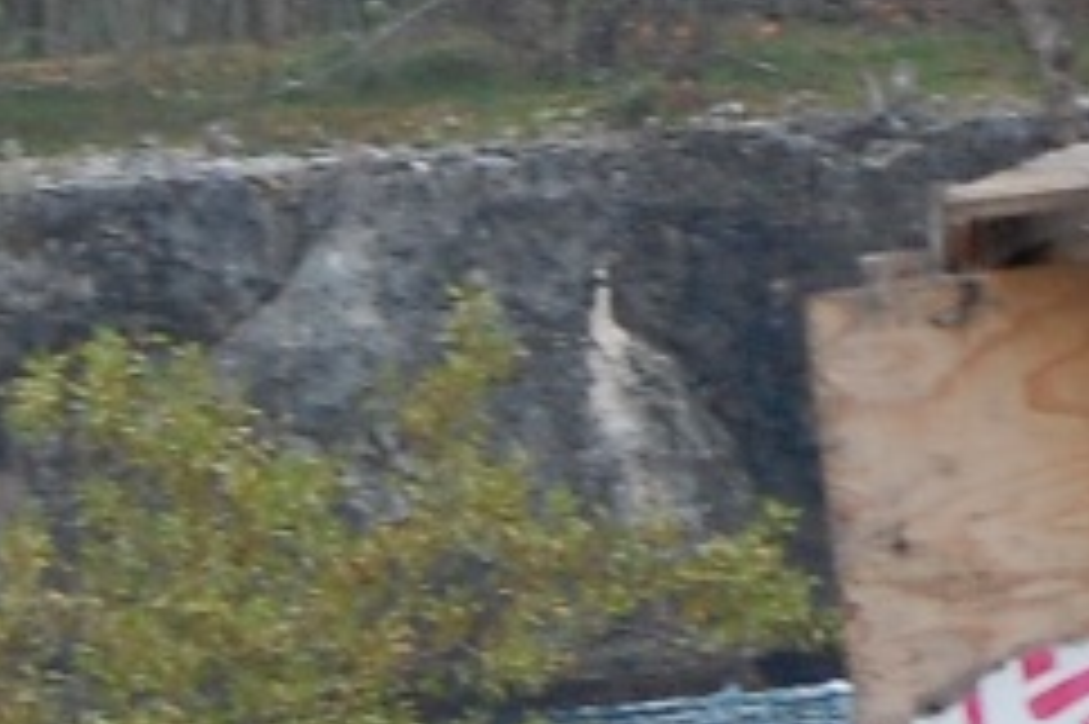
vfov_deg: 1.7
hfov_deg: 2.6
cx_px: -513
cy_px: 1850
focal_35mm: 792
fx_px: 23941
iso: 800
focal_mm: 80
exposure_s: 1/400
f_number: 4.5
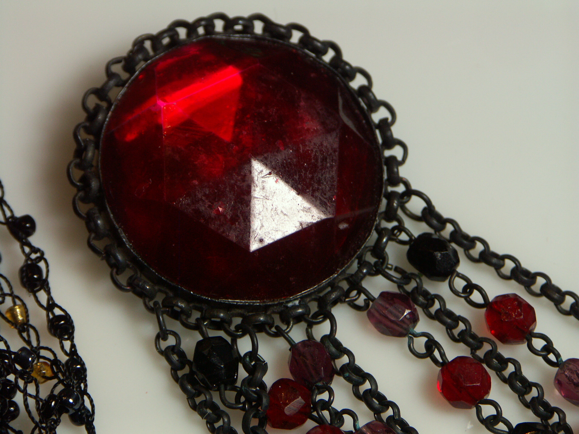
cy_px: 217
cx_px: 290
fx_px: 3329
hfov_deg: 9.9
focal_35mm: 199
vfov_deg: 7.5
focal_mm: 50.8
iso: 100
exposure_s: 1/80
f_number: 4.5
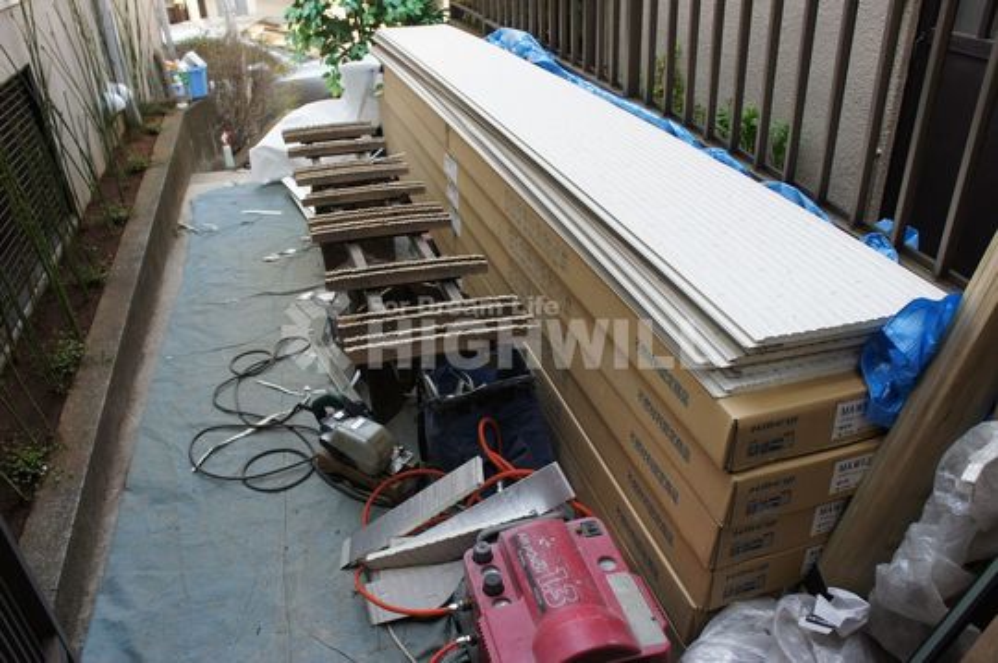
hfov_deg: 67.4
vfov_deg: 47.8
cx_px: 499
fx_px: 748
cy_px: 332
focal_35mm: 27
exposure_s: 1/50
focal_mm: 18
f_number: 4.5
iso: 200
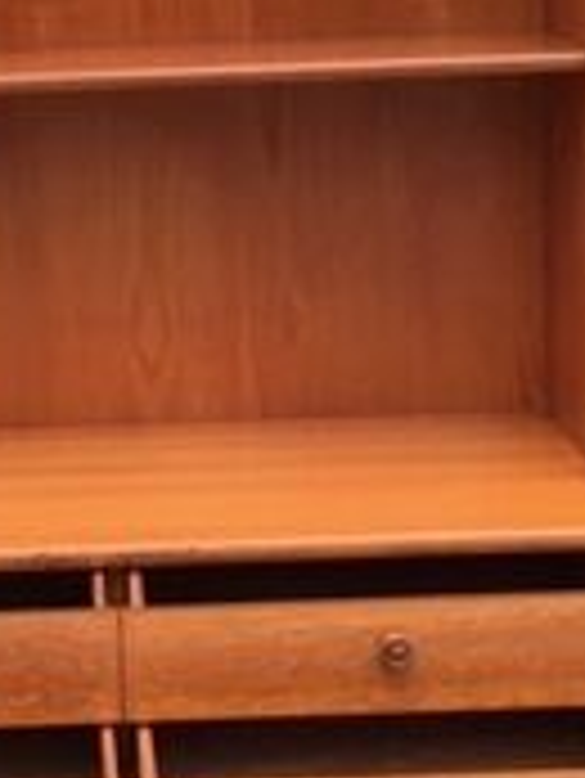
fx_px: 2408
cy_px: 162
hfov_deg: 13.7
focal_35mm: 107
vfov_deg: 18.2
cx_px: 81
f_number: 2.2
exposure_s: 1/33
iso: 40
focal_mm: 4.15
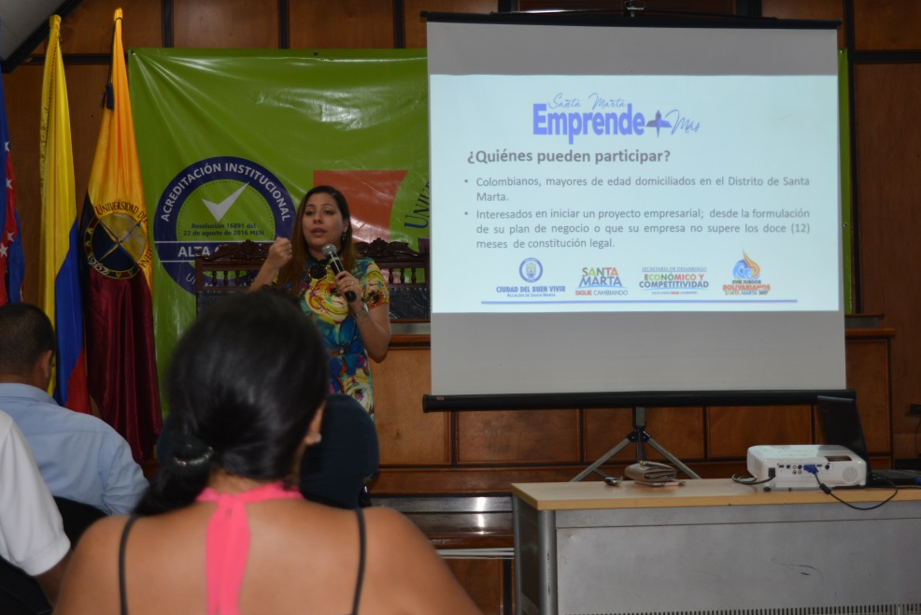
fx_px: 1868
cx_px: 483
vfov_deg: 18.7
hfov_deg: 27.7
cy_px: 262
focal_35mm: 73
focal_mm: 40
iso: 400
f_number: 4.8
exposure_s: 1/80
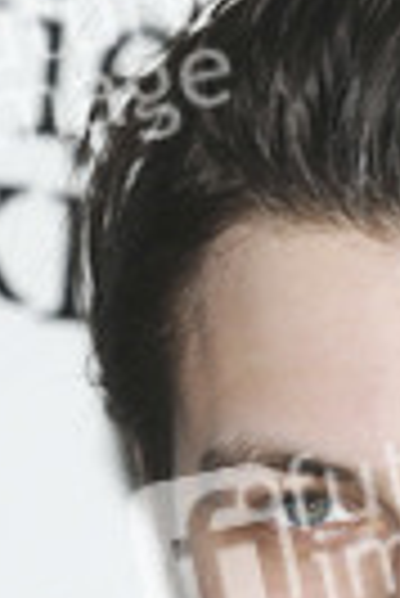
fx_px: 10863
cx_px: 492
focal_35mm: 654
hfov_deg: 2.1
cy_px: 755
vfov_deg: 3.1
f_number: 4.5
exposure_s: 1/200
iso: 320
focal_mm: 145
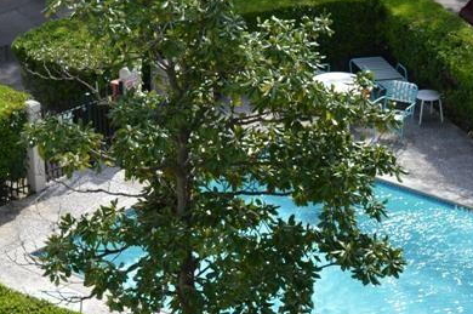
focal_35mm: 126
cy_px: 211
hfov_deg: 16.2
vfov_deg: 10.8
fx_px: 1653
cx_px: 360
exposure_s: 1/200
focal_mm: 32
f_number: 7.1
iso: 100
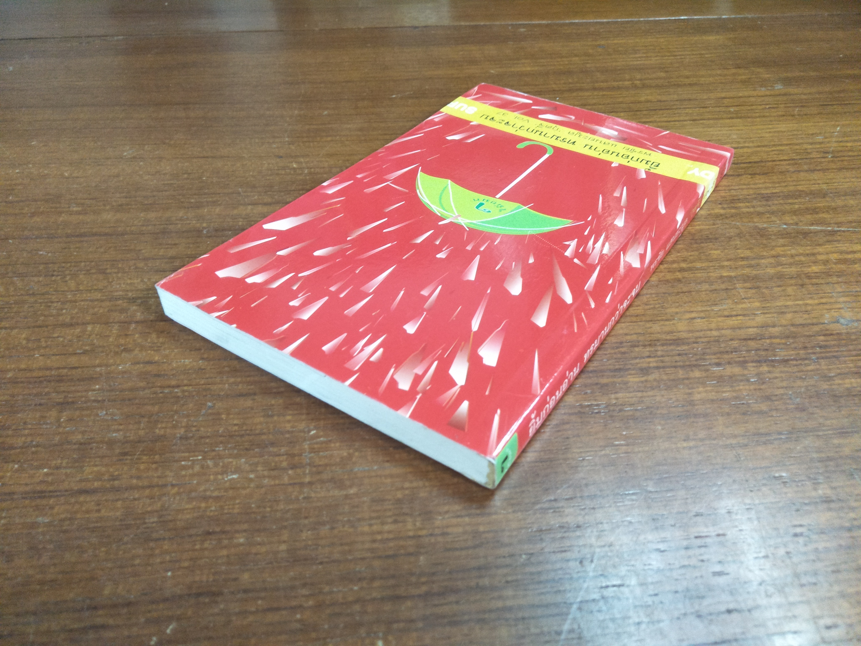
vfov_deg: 66.0
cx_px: 430
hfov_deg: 81.7
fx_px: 497
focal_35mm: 20
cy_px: 323
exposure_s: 1/33
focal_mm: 3.46
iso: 452
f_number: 2.2
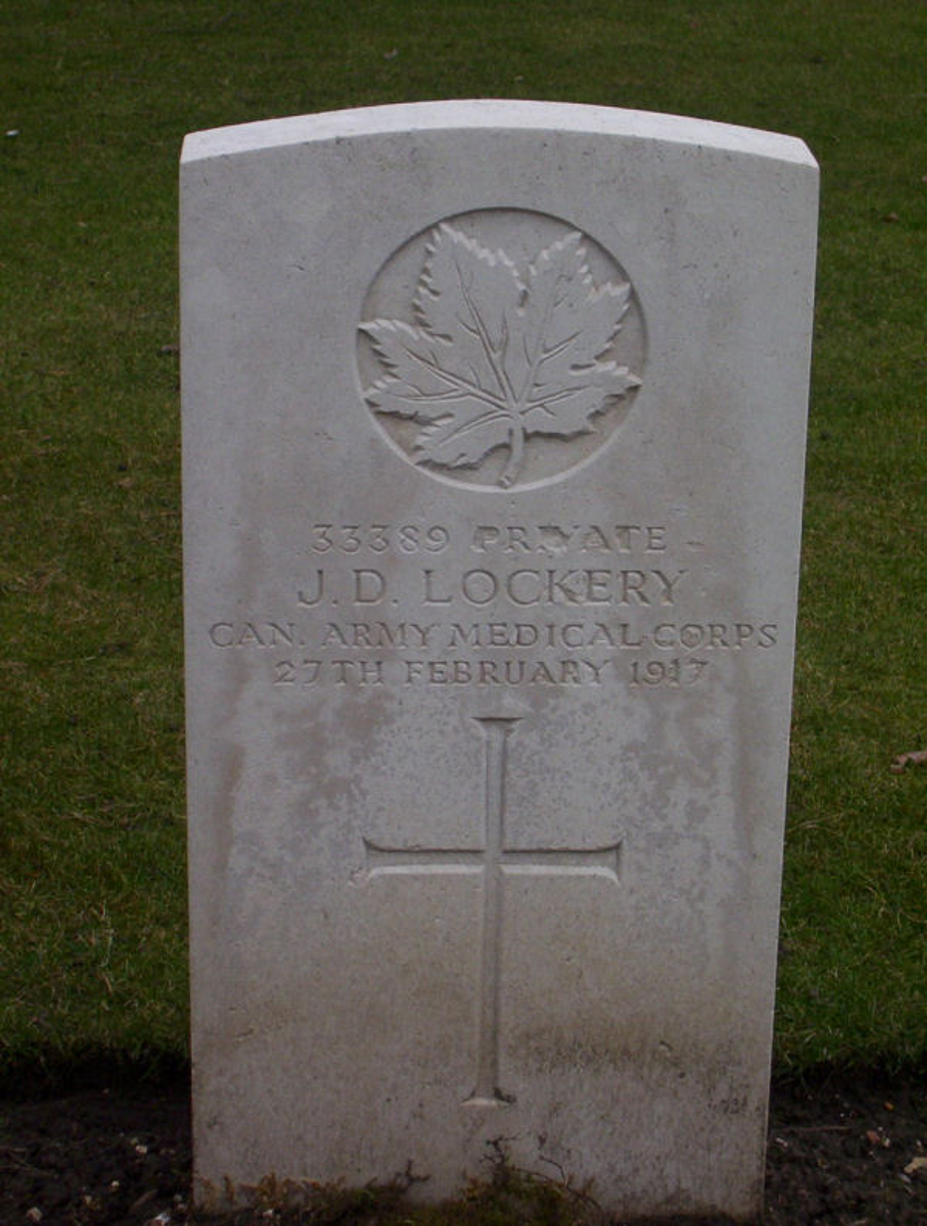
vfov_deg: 19.6
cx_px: 464
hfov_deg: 14.9
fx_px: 3551
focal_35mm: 100
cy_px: 613
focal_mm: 13.24
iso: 100
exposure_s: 1/342
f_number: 4.07
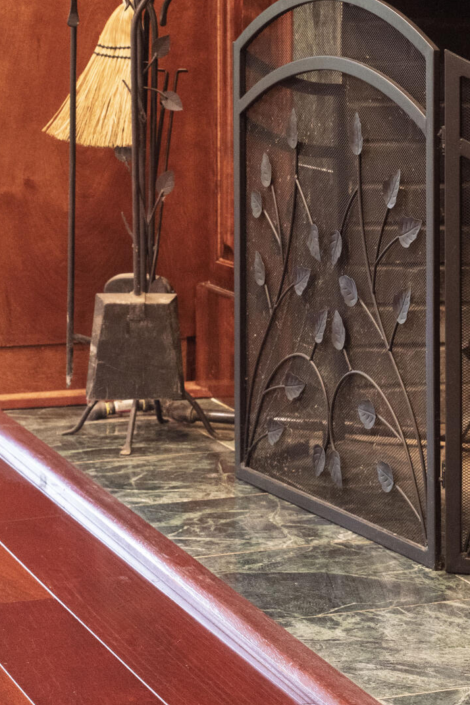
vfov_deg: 18.2
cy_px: 223
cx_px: 420
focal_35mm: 112
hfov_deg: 12.1
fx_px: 2193
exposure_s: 1/20
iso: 1250
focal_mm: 40
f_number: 4.5
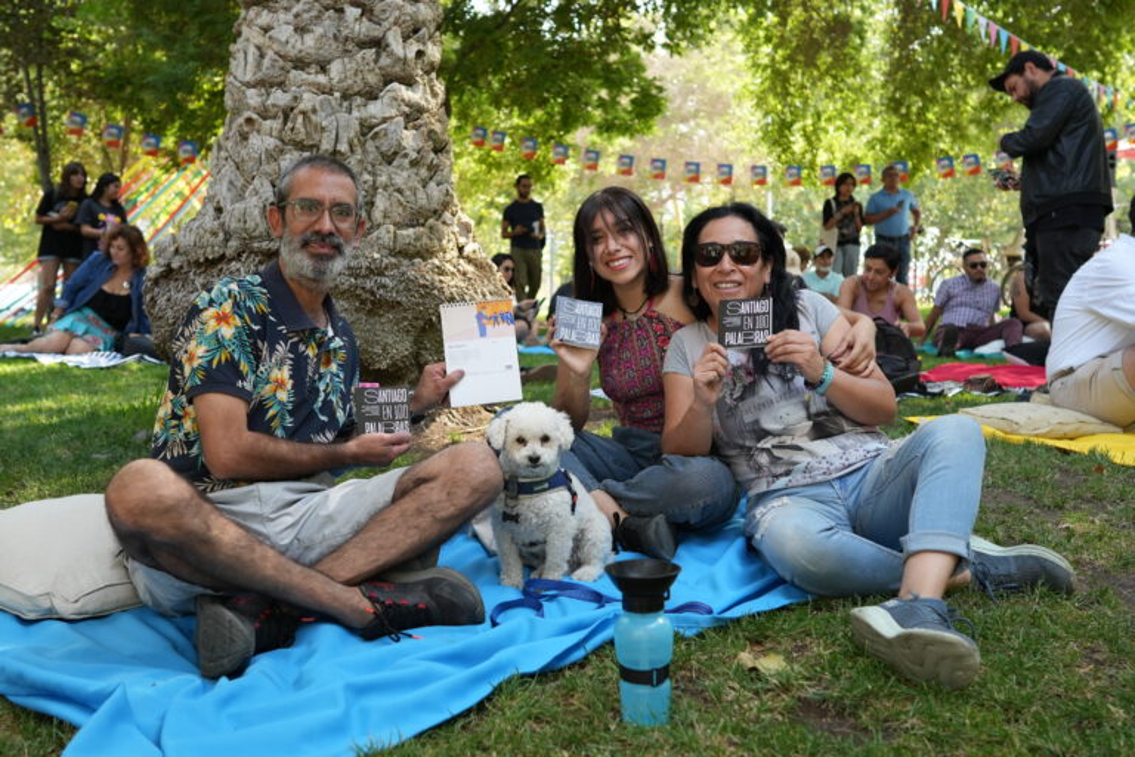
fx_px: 1135
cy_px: 378
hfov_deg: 53.1
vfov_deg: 36.9
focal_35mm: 36
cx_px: 568
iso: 500
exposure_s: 1/500
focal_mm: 24
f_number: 3.2
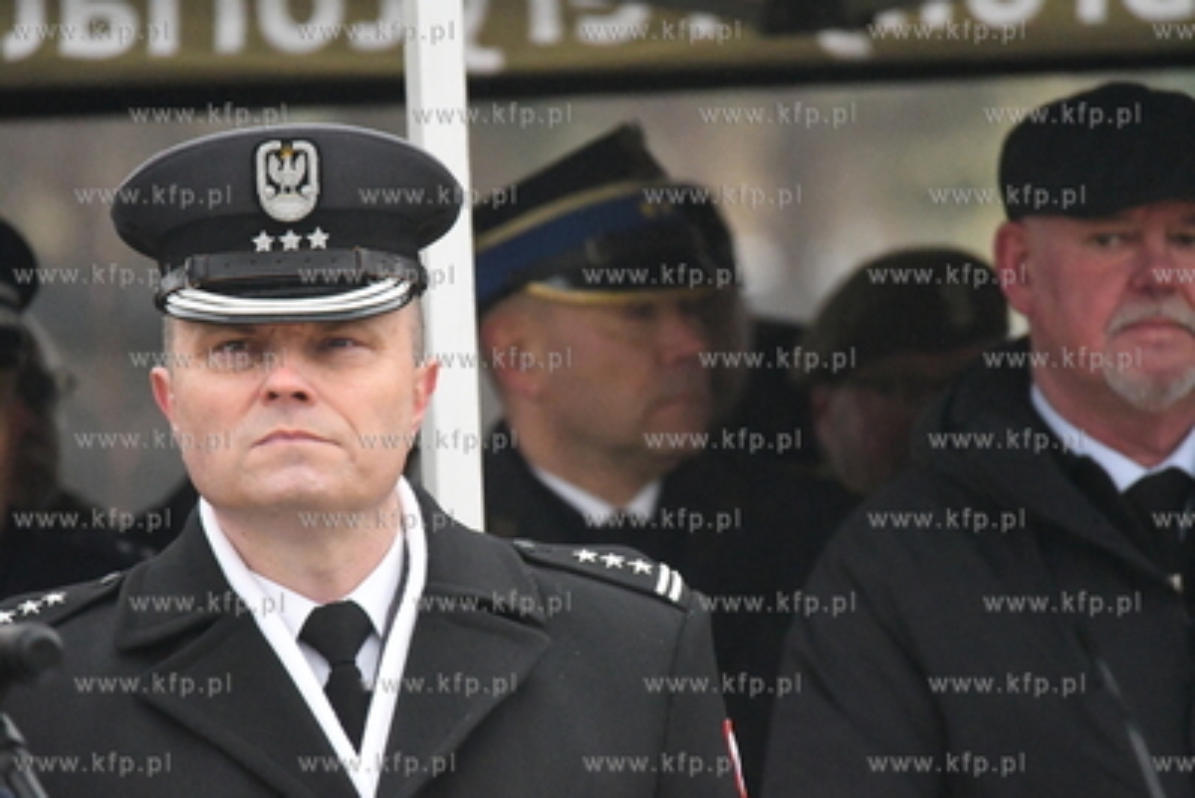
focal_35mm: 450
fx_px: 14942
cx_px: 598
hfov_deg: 4.6
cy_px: 399
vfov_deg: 3.1
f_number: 5.6
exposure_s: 1/3200
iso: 16000
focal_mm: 300
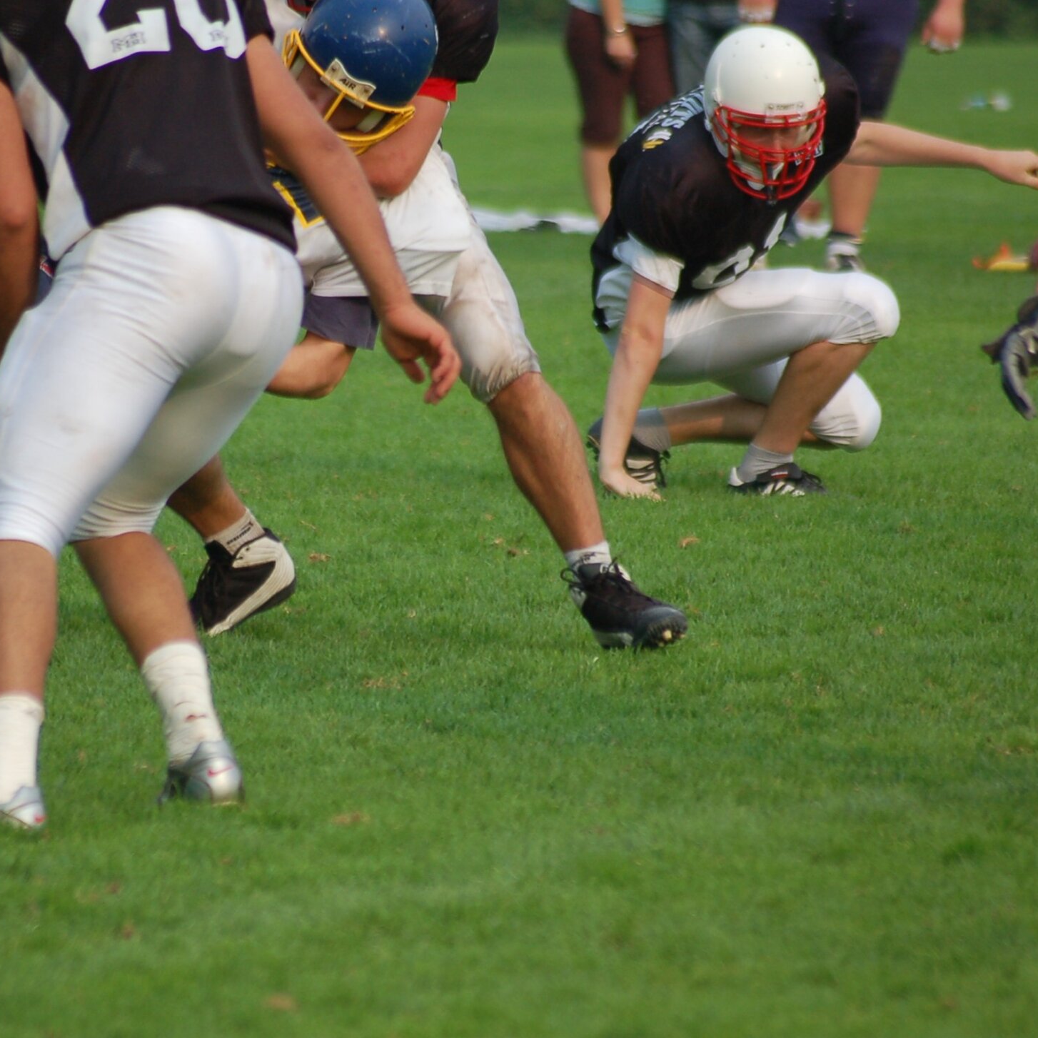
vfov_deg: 3.4
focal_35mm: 520
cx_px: 403
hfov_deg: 3.4
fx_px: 17641
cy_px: 520
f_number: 5.6
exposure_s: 1/800
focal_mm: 270
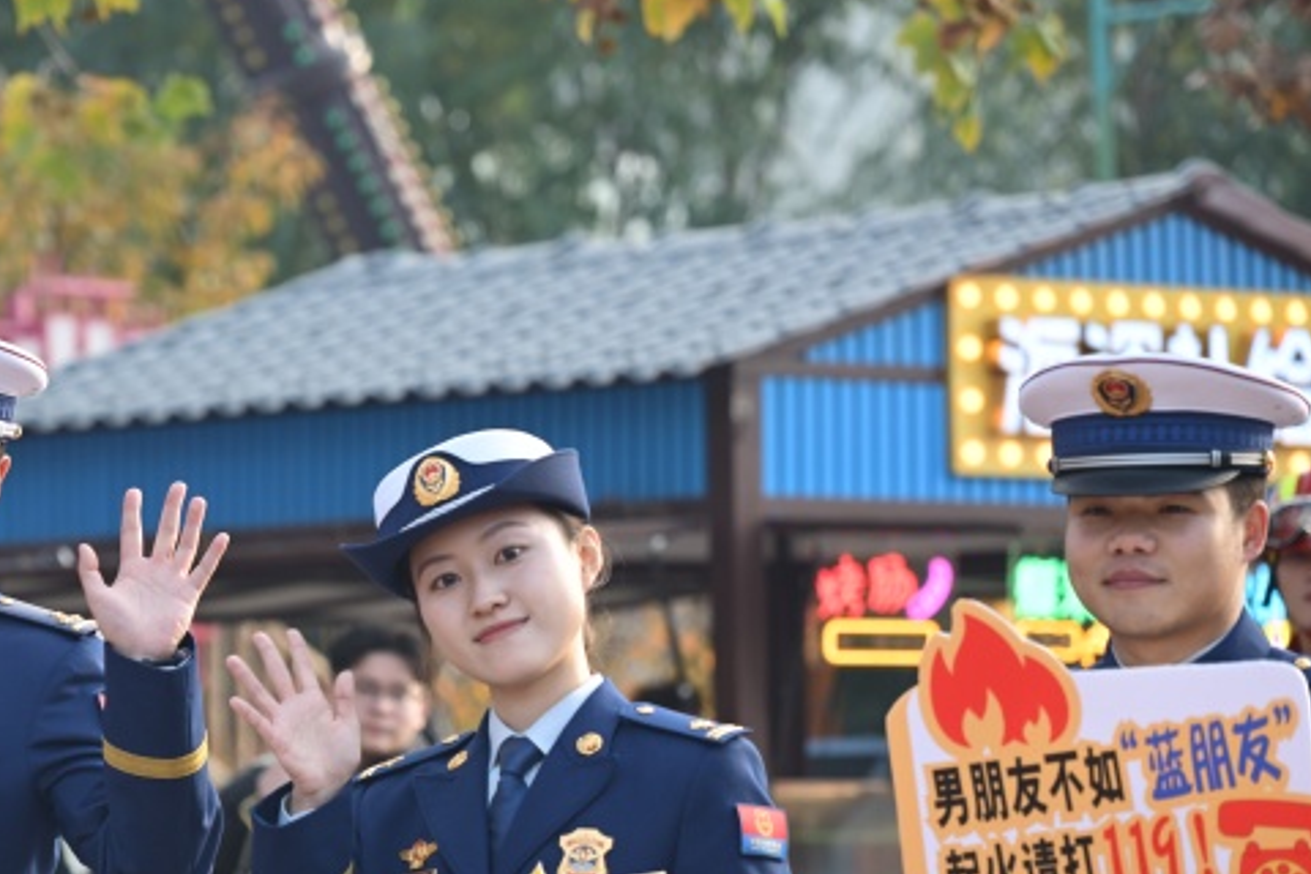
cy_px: 643
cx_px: 415
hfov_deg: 10.3
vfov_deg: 6.9
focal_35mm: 200
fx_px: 7283
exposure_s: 1/500
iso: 500
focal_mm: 120
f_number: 4
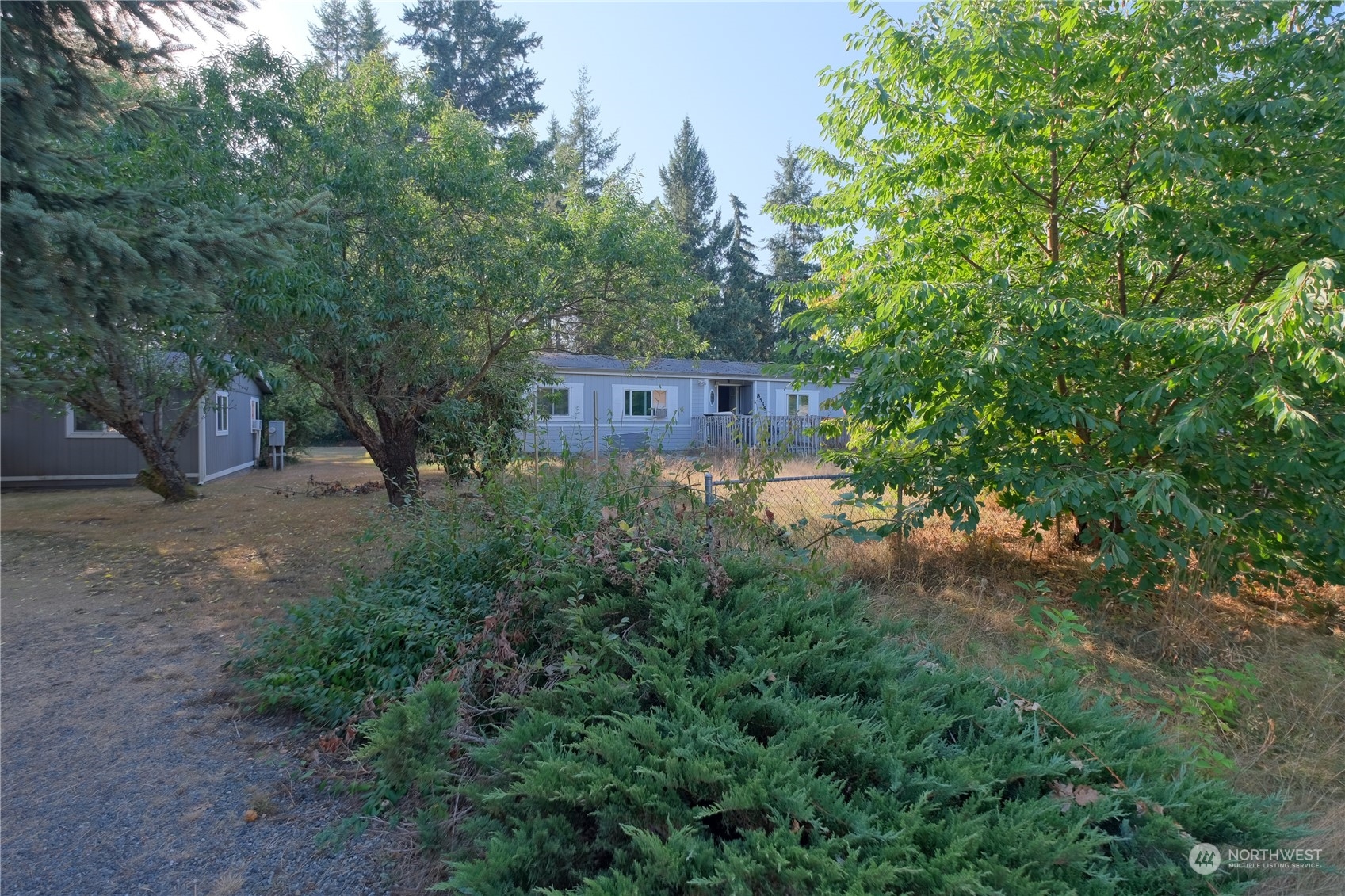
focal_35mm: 15
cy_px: 448
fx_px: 560
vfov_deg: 77.3
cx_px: 672
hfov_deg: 100.4
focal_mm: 10
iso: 160
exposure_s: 1/110
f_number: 4
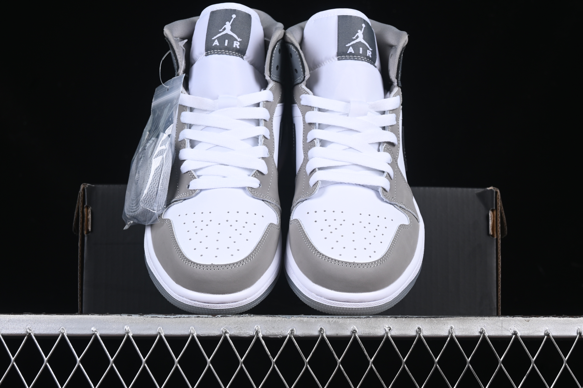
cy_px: 194
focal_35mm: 75
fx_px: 1214
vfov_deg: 18.2
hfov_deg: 27.0
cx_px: 292
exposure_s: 1/80
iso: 160
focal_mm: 50
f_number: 8
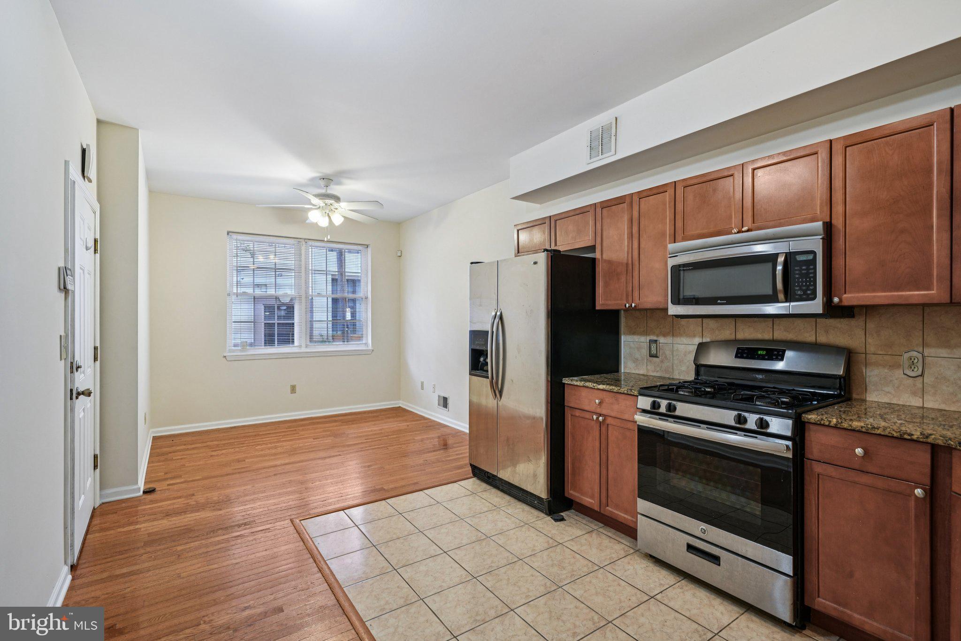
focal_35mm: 16
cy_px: 320
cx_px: 480
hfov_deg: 96.7
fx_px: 427
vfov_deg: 73.7
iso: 400
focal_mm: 16
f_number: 8
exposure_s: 1/5
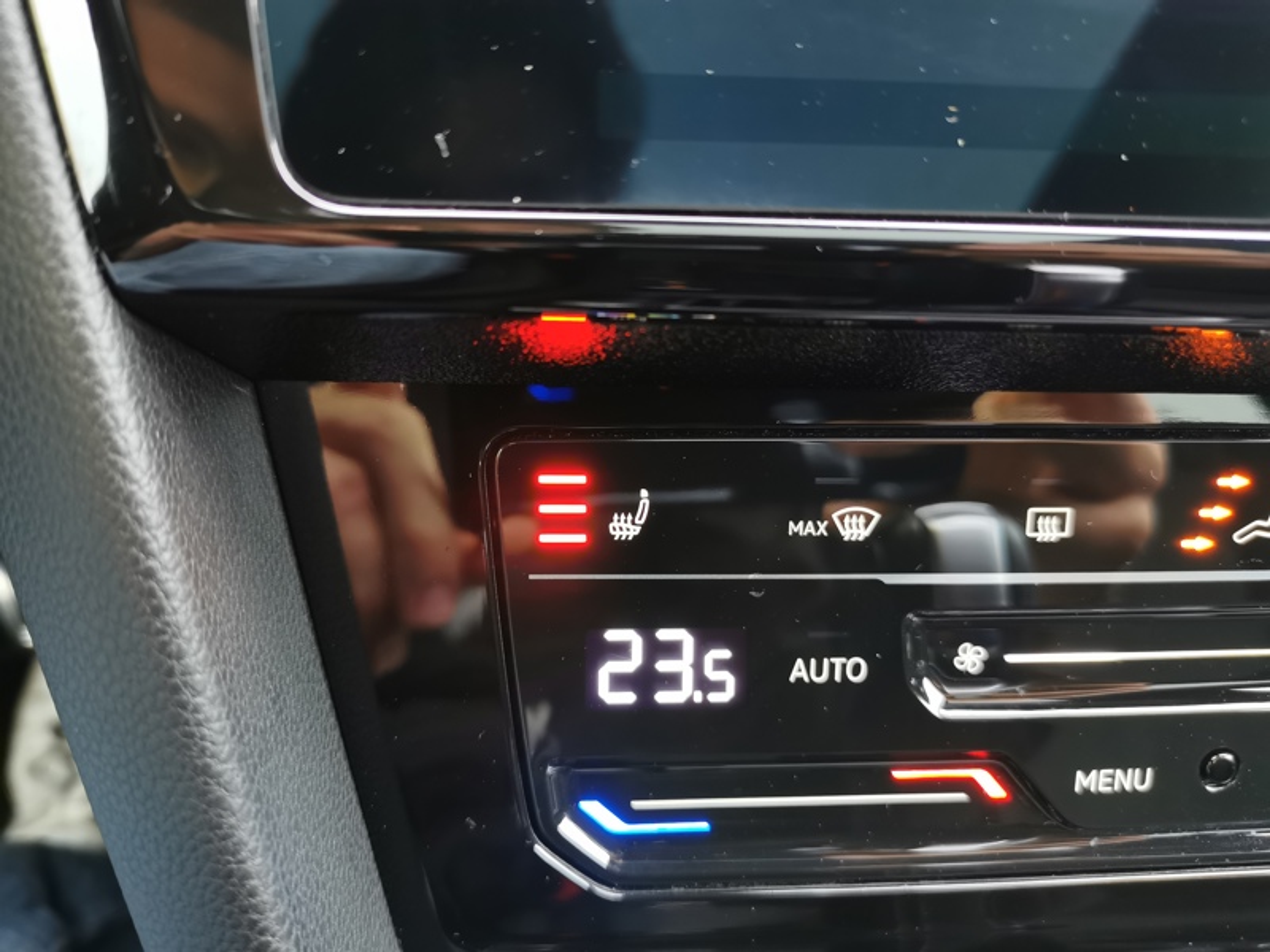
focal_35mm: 27
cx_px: 635
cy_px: 476
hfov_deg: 65.3
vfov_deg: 51.4
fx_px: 991
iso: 400
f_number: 1.8
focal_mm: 5.58
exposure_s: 1/51.1
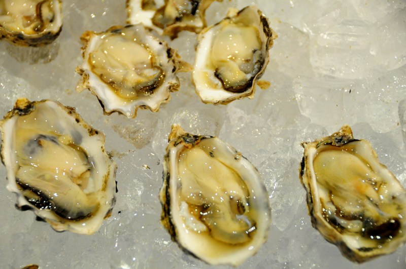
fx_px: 1520
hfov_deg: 15.2
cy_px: 134
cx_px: 203
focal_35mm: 135
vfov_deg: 10.1
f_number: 5.6
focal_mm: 90
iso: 1600
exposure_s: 1/50
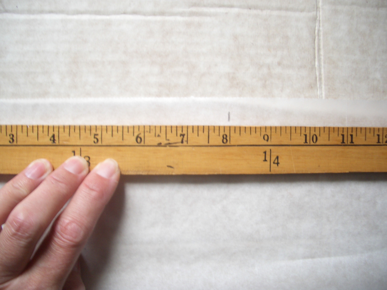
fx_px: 391
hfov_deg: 52.6
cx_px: 194
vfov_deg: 40.7
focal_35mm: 35
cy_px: 145
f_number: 2.6
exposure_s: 1/15
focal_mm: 5.8
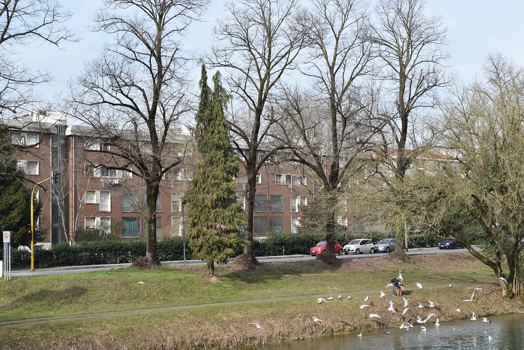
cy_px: 175
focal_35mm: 52
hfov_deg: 37.9
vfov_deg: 25.8
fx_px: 764
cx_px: 262
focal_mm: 35
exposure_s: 1/250
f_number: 8
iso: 200
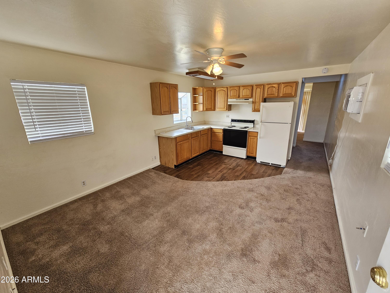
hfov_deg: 106.2
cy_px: 146
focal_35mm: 13
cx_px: 195
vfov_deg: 89.9
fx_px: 146
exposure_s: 1/60
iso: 100
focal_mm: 2.2
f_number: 2.2
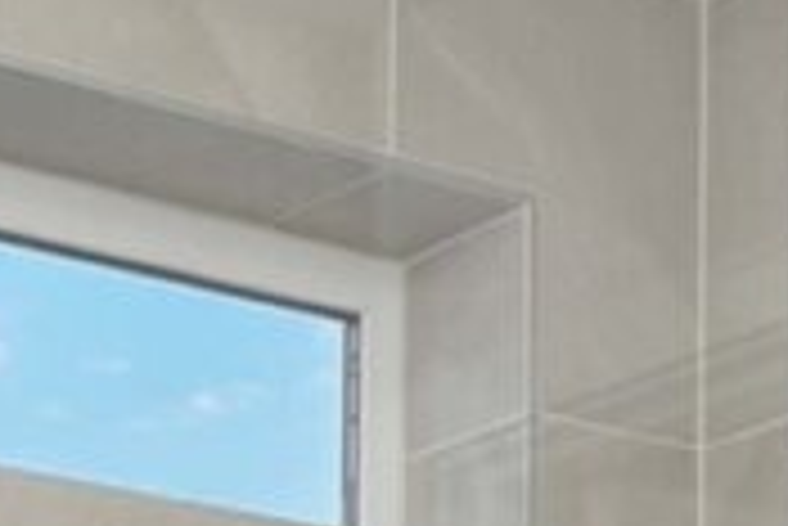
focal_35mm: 144
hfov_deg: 14.0
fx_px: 3155
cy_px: 1616
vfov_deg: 8.1
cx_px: 5
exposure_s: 1/15
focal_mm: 18
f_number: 7.1
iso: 1000
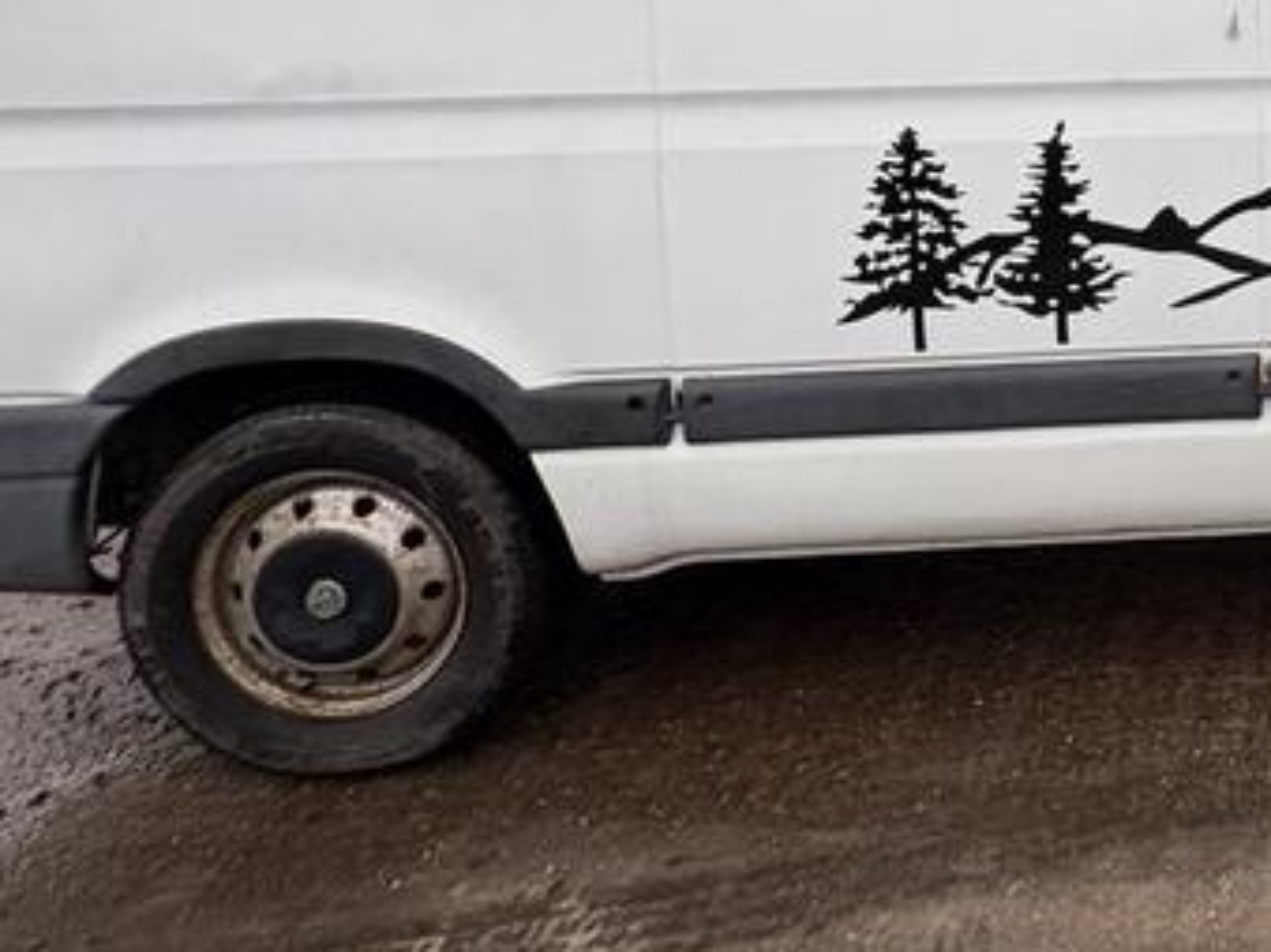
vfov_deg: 33.7
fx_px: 1358
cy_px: -90
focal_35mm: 37
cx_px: 1372
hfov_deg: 41.0
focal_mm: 2.22
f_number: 2.2
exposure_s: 1/104
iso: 40
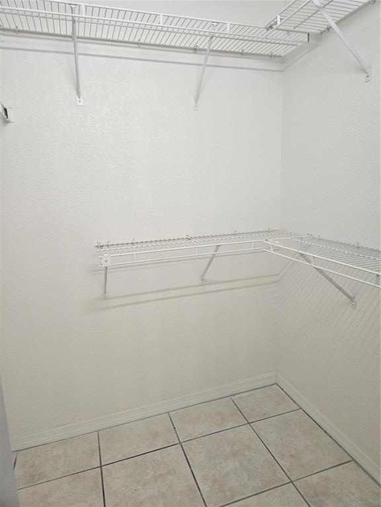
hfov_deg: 58.9
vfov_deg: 73.9
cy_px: 254
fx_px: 338
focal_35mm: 23
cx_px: 190
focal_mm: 5.4
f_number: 1.8
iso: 100
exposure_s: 1/120
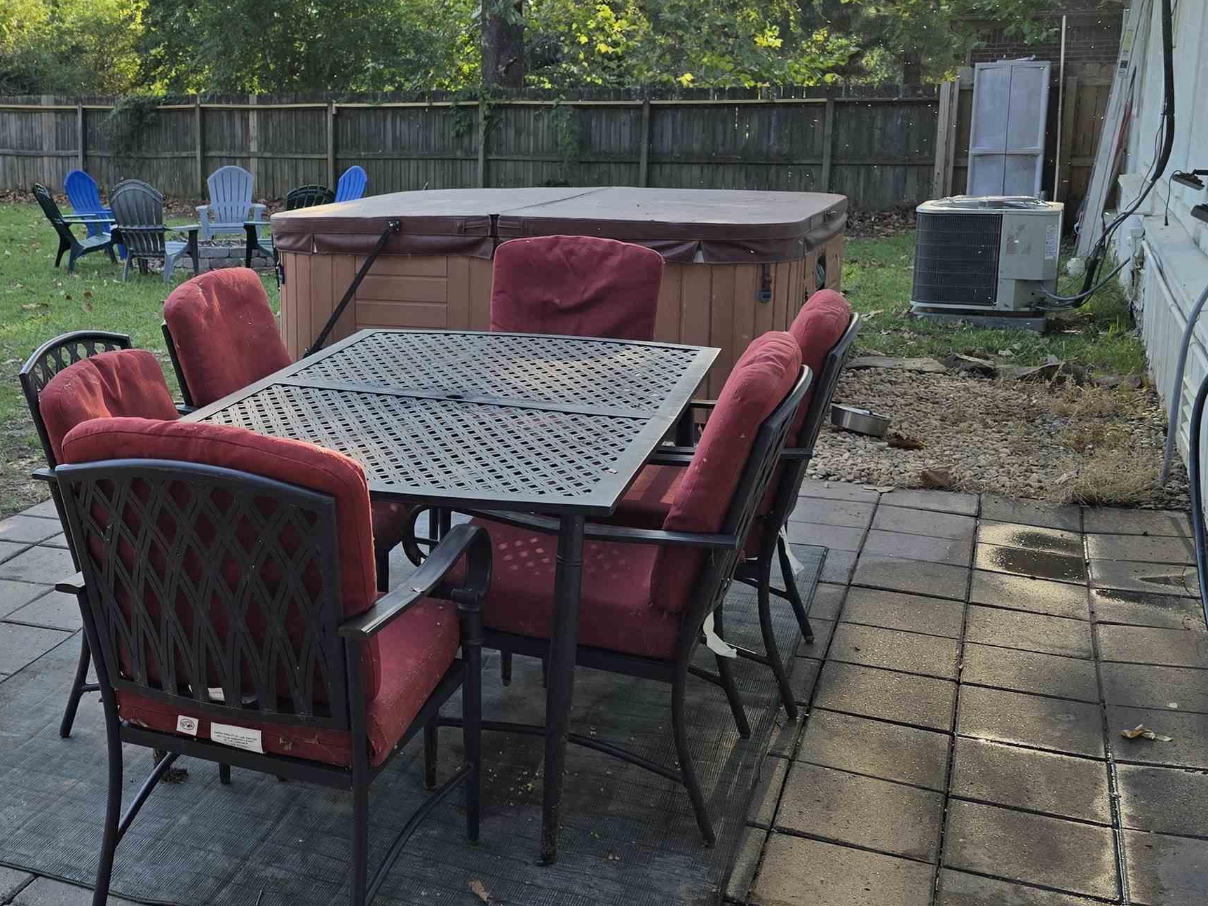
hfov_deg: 43.8
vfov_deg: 35.0
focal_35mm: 41
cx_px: 255
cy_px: 357
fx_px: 1431
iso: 12
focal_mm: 6.3
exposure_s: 1/247
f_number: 1.7
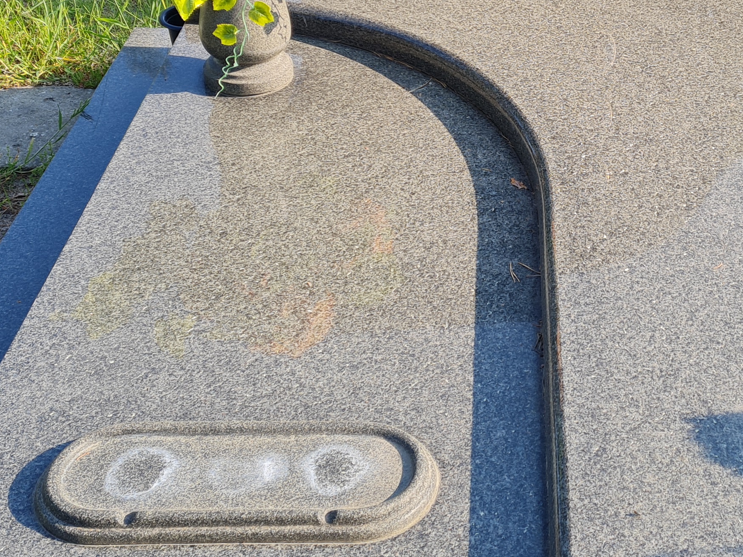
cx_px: 537
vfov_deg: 24.0
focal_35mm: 60
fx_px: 1288
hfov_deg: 31.7
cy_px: 109
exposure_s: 1/750
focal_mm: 5.4
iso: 50
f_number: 1.8
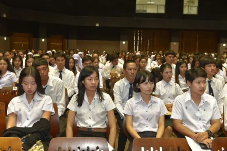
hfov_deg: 48.4
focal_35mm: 40
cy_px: 76
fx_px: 252
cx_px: 114
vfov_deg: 33.4
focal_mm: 40
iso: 800
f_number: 4.5
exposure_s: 1/80
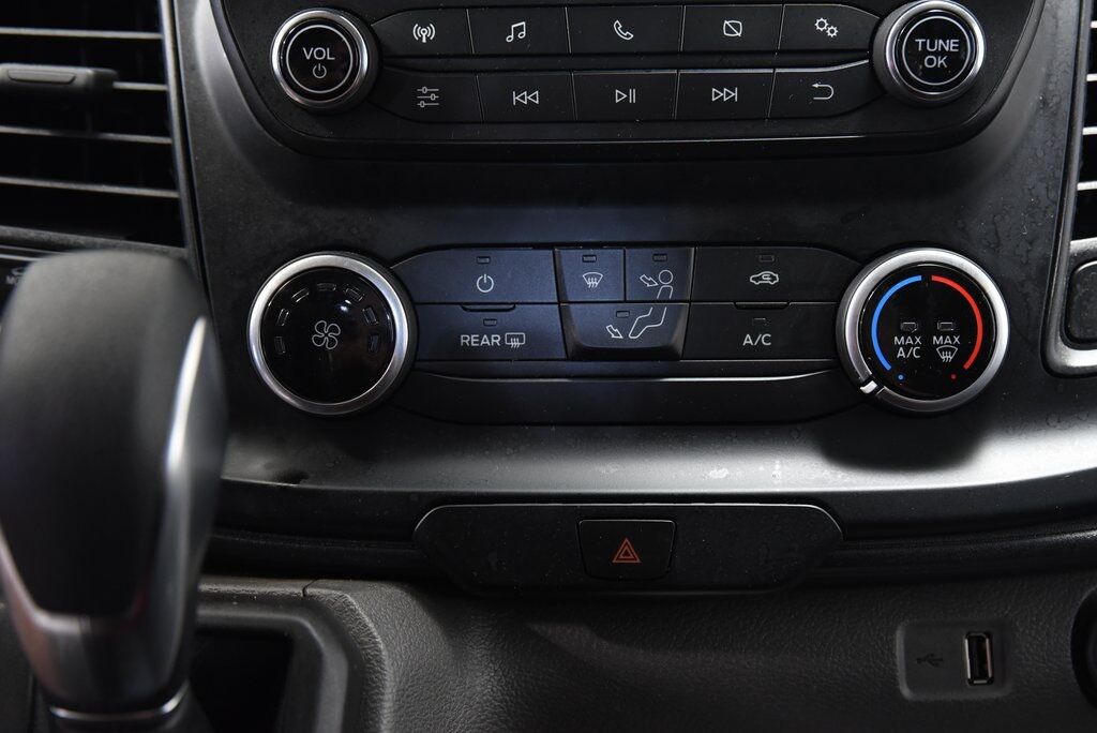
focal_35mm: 55
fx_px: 1677
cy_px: 366
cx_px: 548
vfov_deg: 24.7
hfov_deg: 36.2
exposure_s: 1/15
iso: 2500
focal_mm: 55
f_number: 4
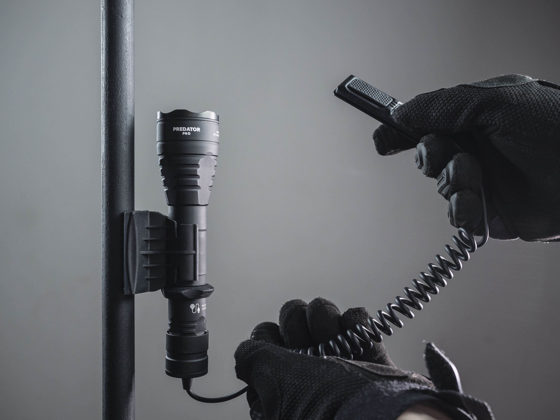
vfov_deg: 35.1
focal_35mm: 41
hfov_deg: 45.8
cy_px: 213
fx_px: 663
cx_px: 287
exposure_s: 1/160
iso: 500
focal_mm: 20
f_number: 3.2
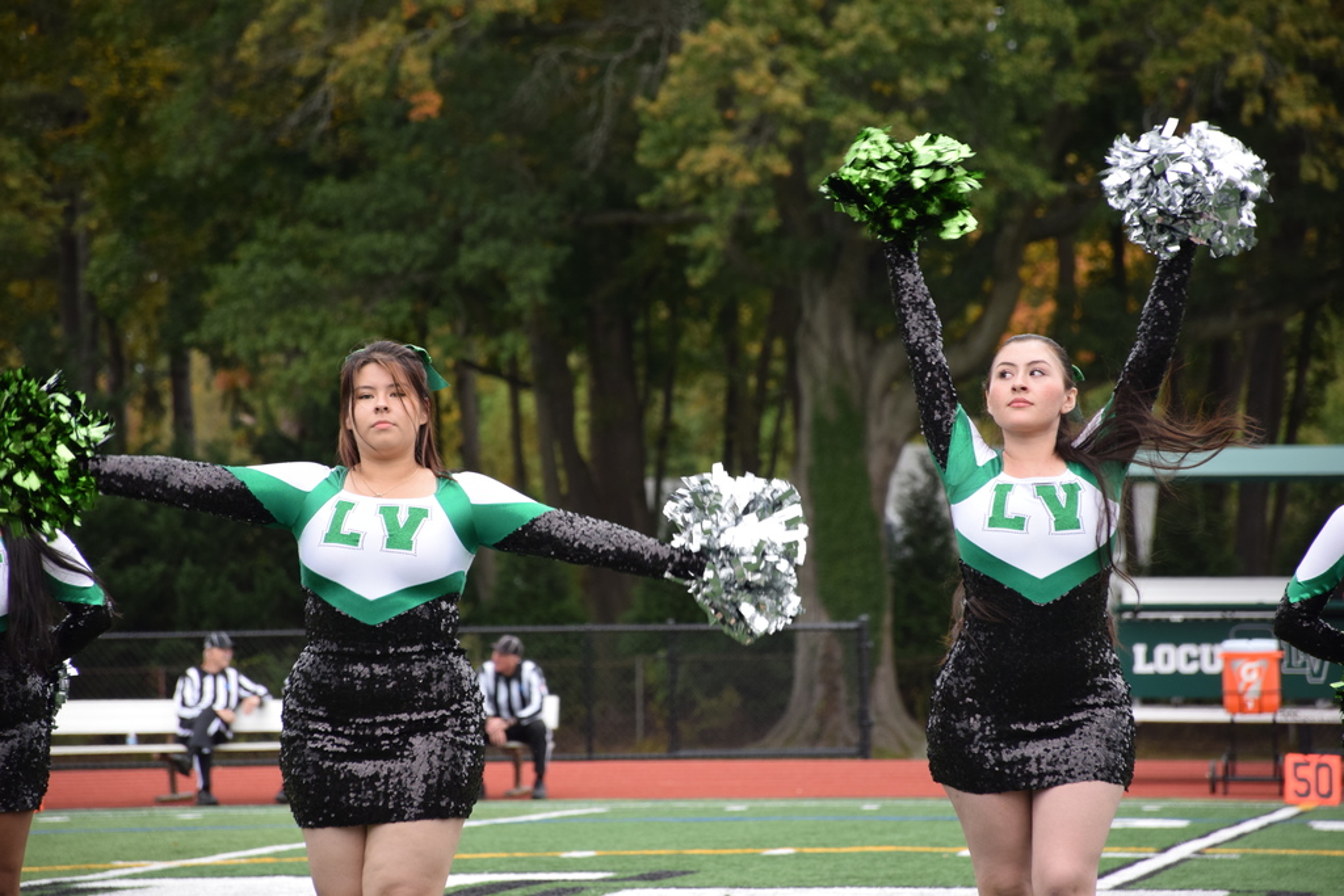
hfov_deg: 9.8
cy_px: 448
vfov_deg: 6.5
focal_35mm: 210
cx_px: 672
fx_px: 7841
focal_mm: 140
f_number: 5.6
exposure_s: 1/250
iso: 450
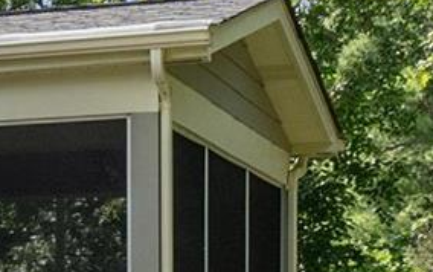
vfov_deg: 7.6
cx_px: -523
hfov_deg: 10.8
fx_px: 2031
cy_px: 244
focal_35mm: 172
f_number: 6.3
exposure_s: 1/500
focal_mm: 15
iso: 400
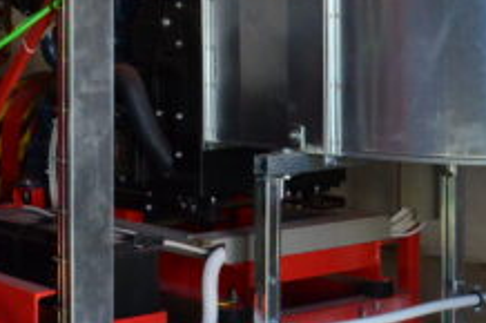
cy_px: -48
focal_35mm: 95
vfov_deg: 14.0
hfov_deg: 21.2
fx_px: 1281
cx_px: 80
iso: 800
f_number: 8
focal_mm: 18
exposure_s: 1/250
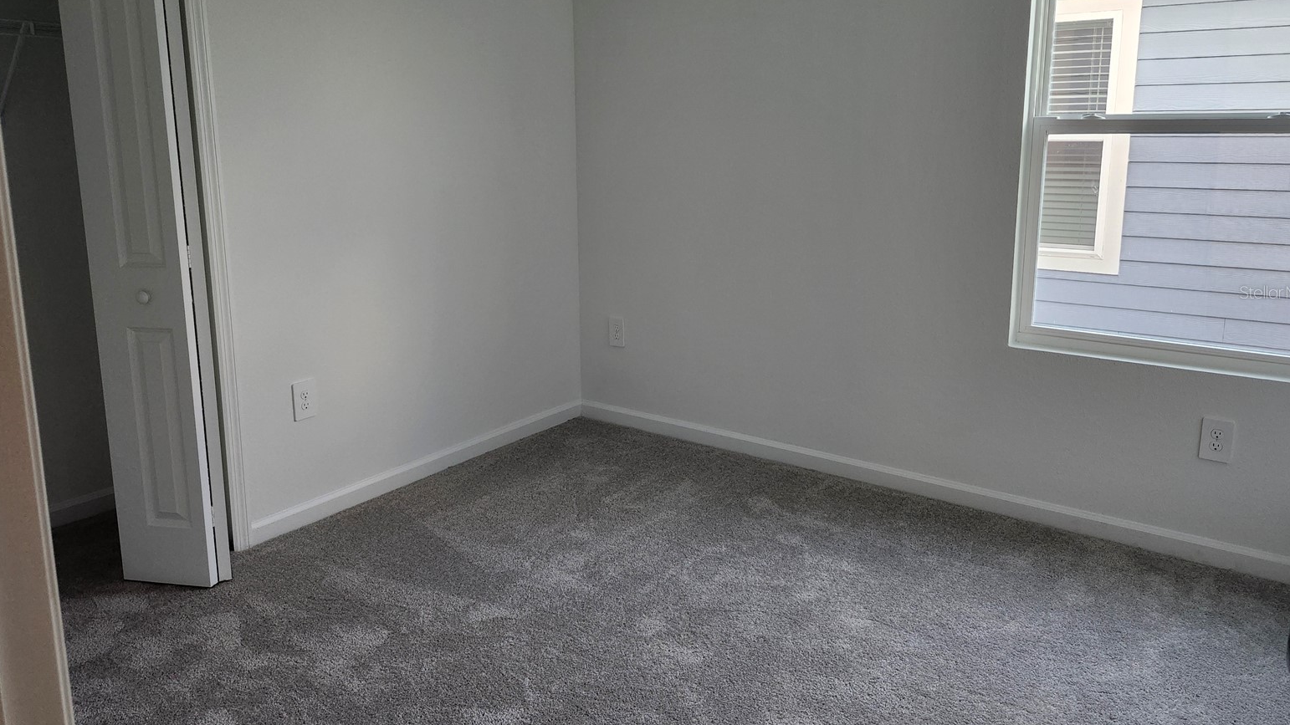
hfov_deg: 71.9
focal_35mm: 26
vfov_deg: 44.2
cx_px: 649
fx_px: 889
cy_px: 292
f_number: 1.8
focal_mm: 5.54
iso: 500
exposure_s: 1/120
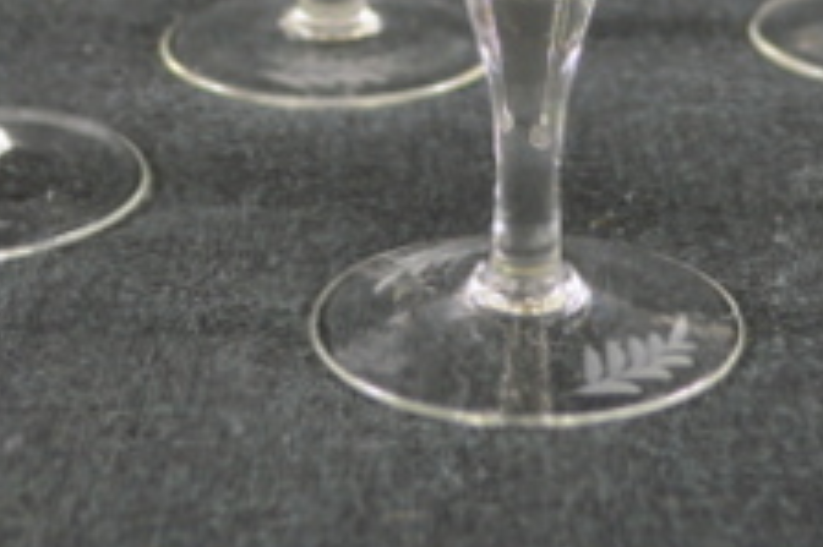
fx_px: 2353
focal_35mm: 103
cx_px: 544
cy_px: -217
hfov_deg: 19.8
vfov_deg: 12.7
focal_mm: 22
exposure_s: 1/25
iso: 400
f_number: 4
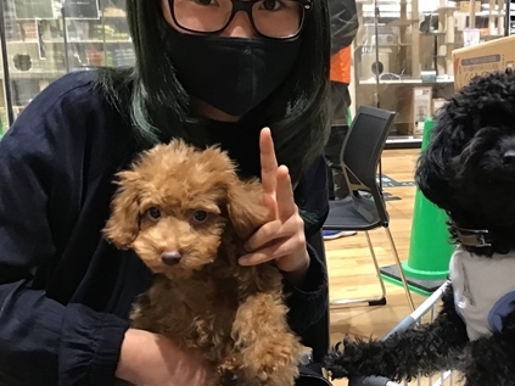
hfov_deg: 42.2
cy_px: 208
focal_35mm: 44
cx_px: 357
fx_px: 654
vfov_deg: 32.8
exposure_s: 1/30
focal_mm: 3.3
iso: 160
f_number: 2.4
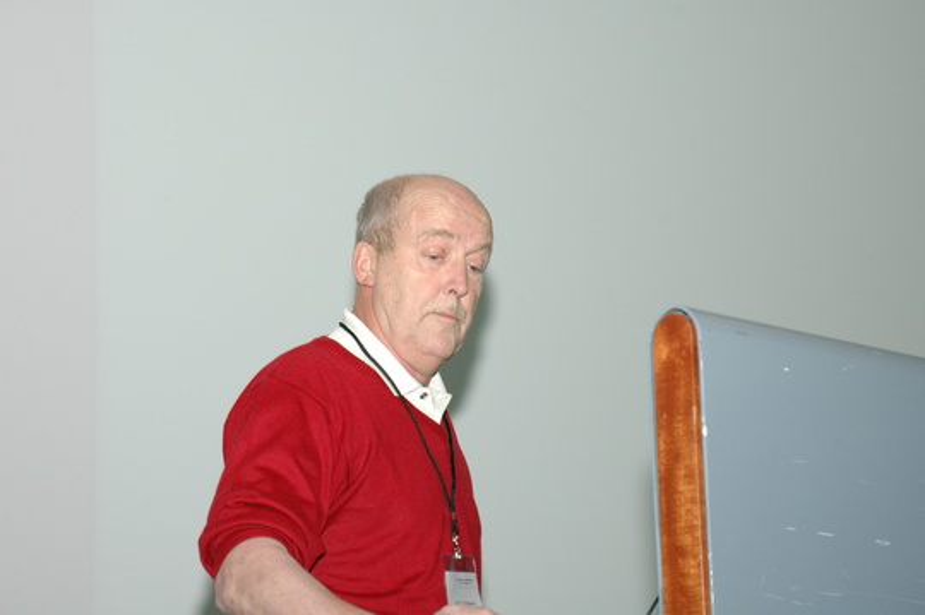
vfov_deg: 13.8
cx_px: 462
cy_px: 308
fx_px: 2541
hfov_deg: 20.6
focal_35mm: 99
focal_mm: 66
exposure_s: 1/100
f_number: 7.1
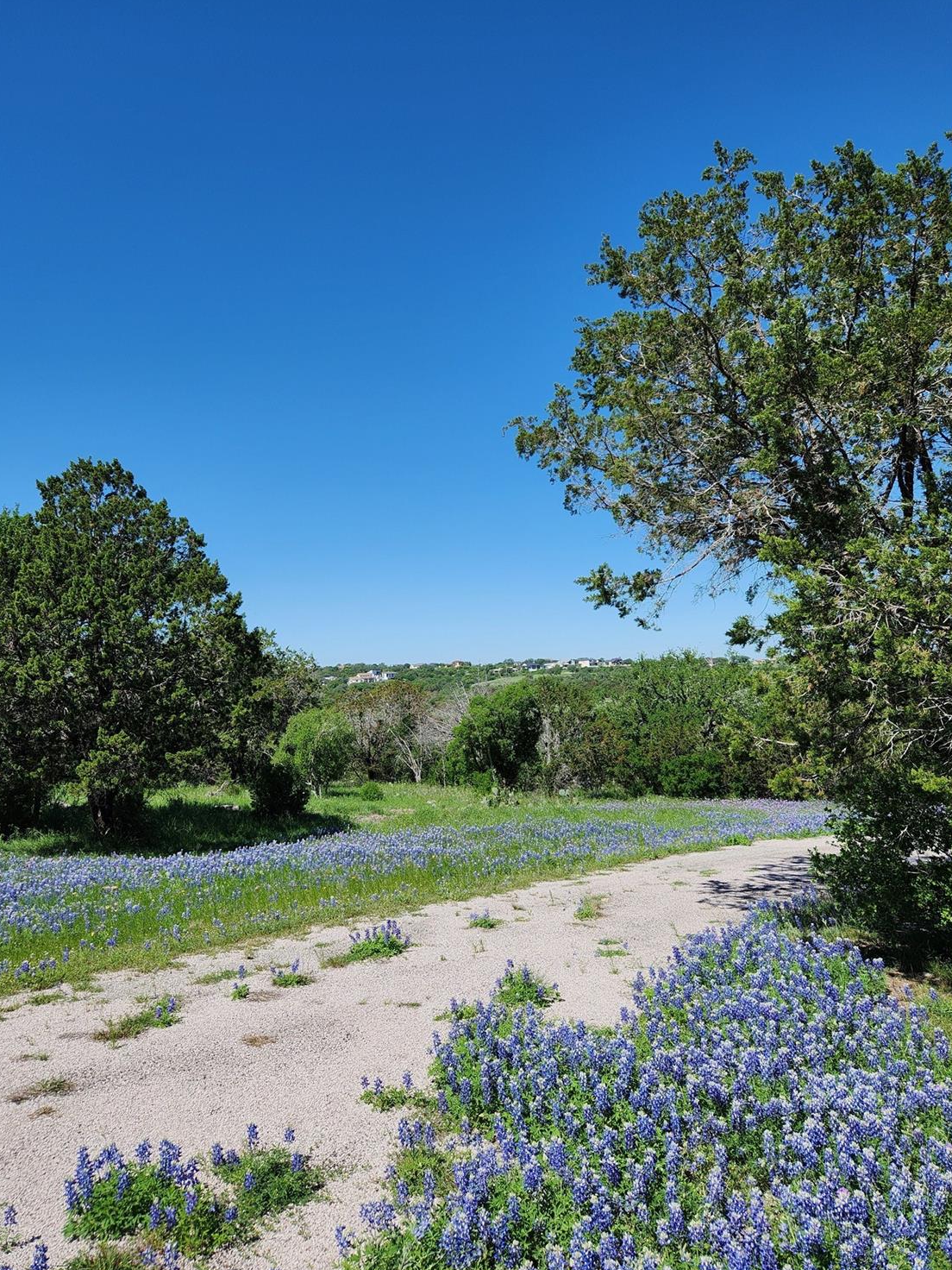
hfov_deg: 56.8
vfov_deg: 71.6
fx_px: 880
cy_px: 616
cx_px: 463
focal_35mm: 24
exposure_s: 1/1951
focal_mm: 5.4
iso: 20
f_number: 1.8
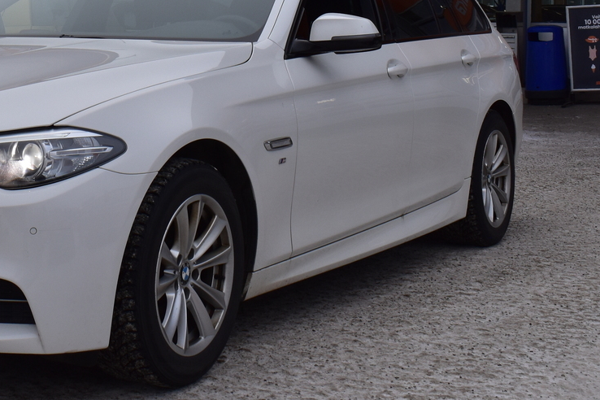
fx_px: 1317
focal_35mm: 79
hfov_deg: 25.1
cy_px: 12
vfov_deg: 16.9
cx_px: 100
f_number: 11
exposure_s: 1/350
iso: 400
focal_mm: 24
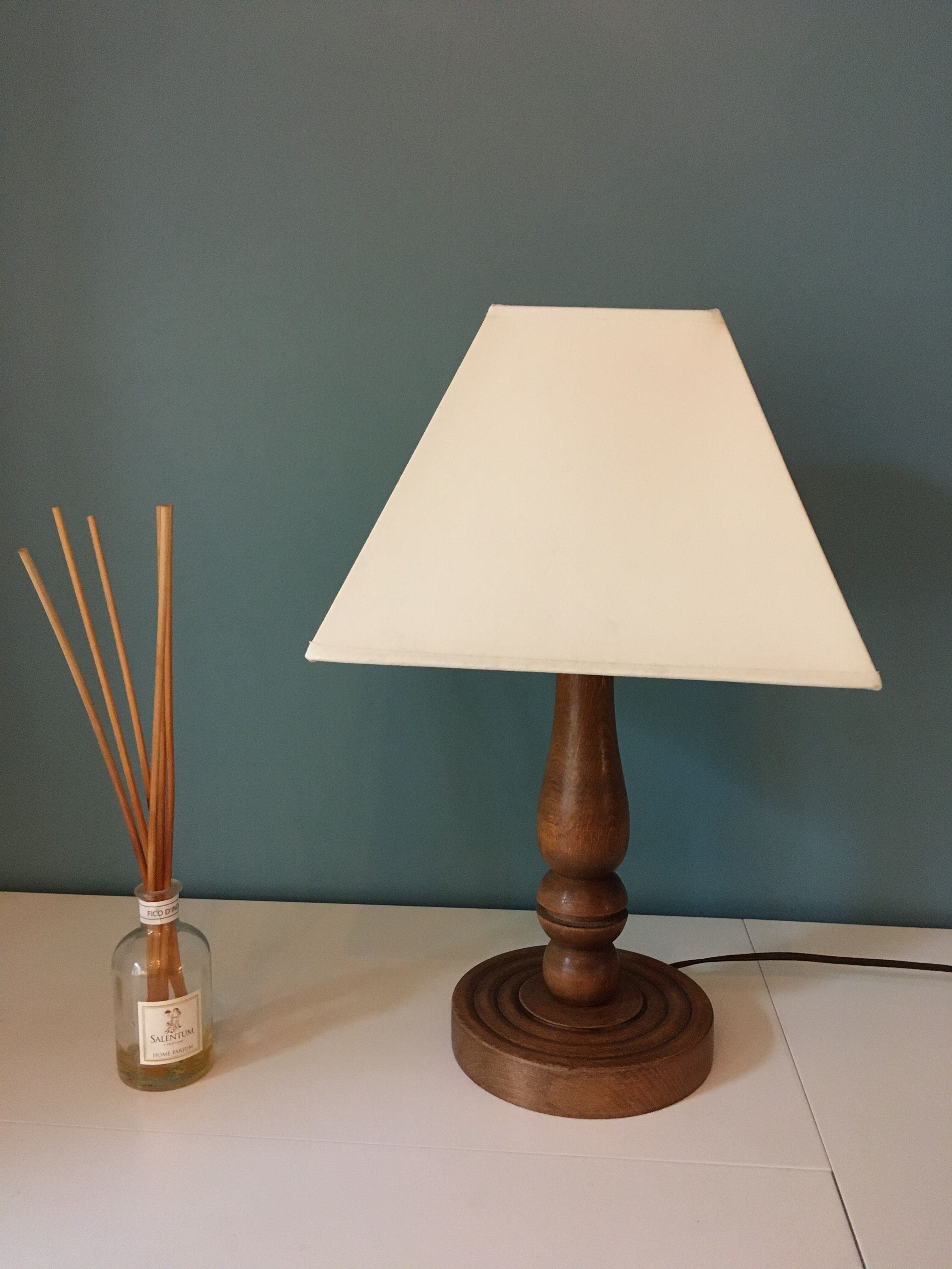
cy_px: 634
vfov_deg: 61.7
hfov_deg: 48.2
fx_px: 1063
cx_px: 476
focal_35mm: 29
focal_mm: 4.15
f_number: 2.2
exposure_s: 1/25
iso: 200
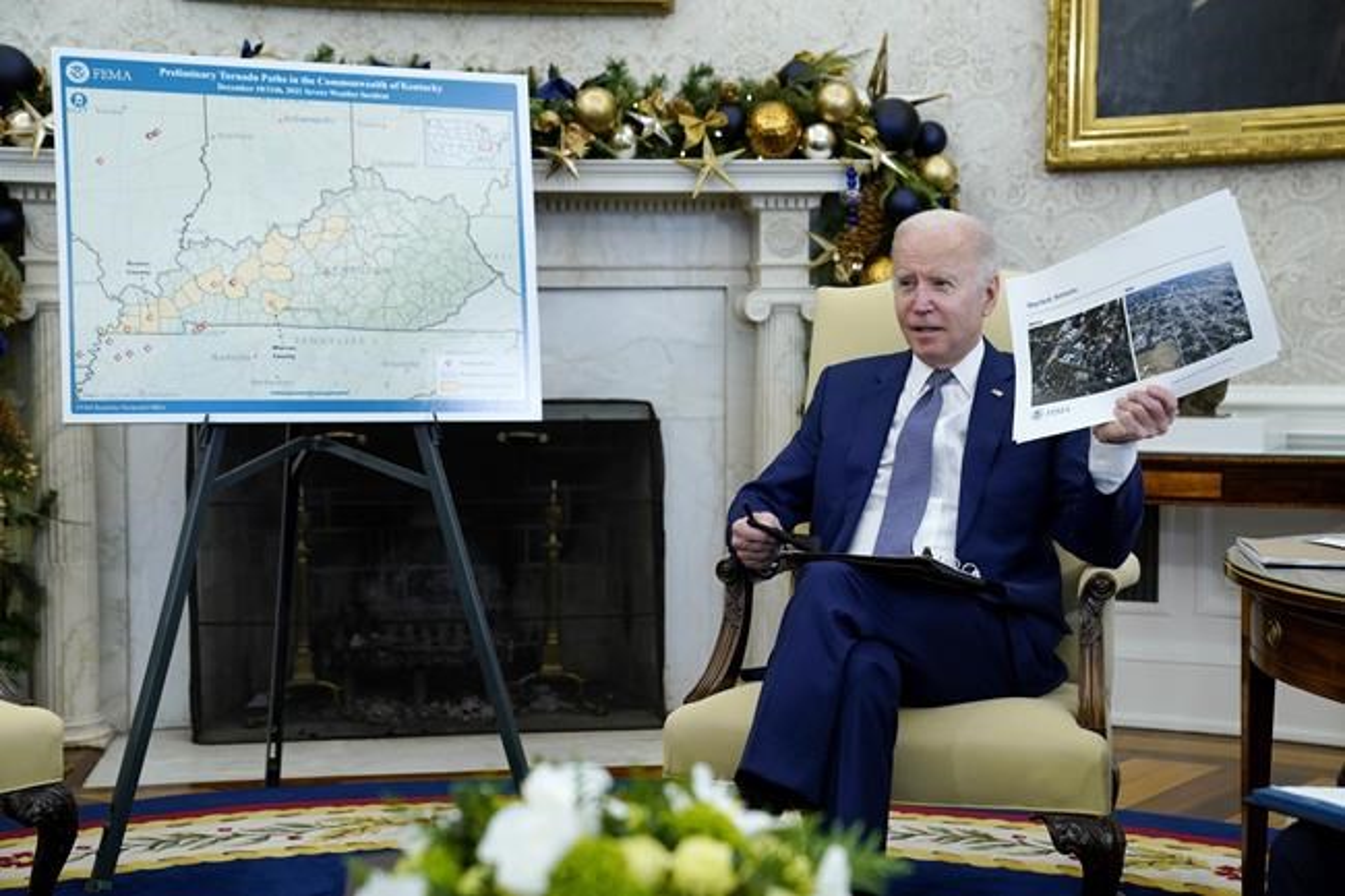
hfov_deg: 36.3
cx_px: 672
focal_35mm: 55
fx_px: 2054
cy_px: 448
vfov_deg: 24.6
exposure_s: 1/400
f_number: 3.5
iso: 2000
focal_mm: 55
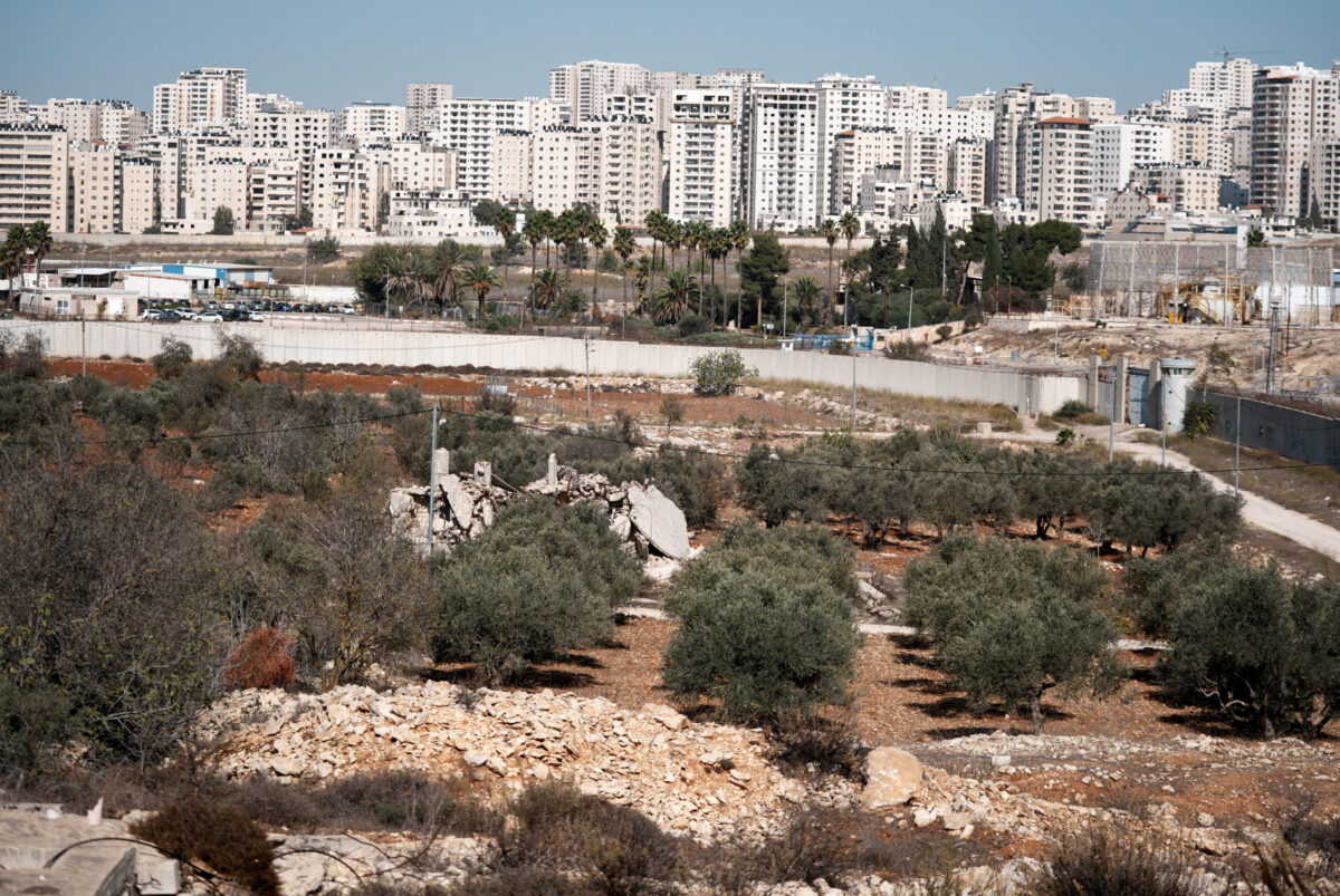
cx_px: 670
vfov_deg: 16.3
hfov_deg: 24.2
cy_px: 448
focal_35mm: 84
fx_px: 3130
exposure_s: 1/12800
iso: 200
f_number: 2.8
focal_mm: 84
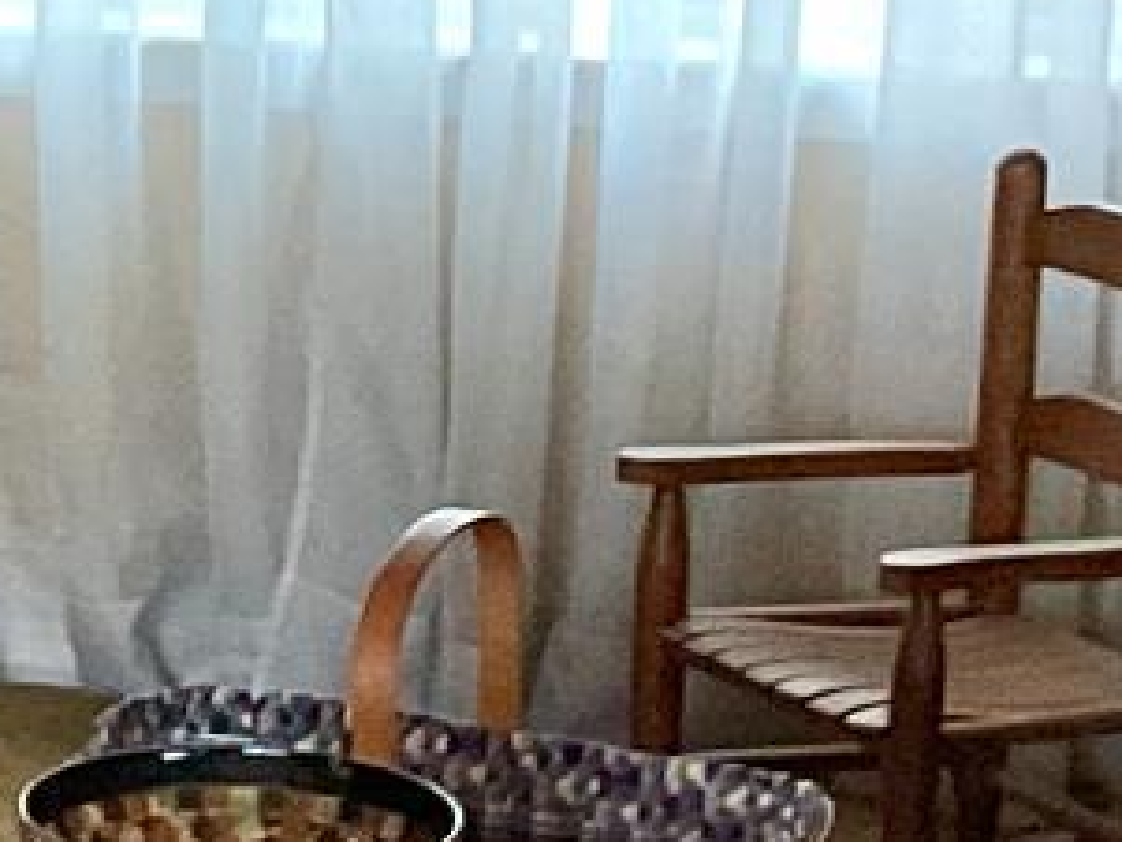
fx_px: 6388
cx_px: -895
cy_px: 265
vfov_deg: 7.5
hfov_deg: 9.5
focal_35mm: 197
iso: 400
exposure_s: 1/30
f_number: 1.8
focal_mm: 3
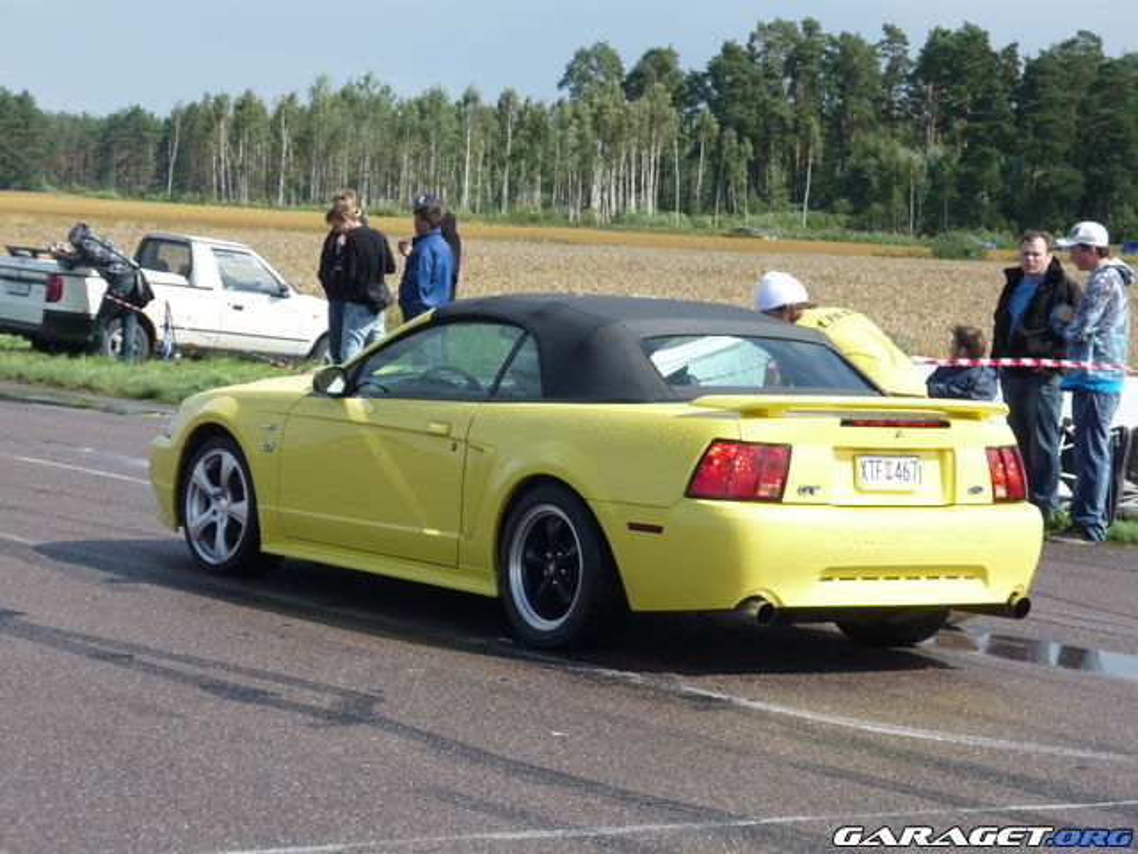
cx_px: 569
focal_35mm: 100
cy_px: 427
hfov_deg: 19.6
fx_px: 3287
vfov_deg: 14.8
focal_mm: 16.5
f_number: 5.1
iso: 100
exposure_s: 1/320
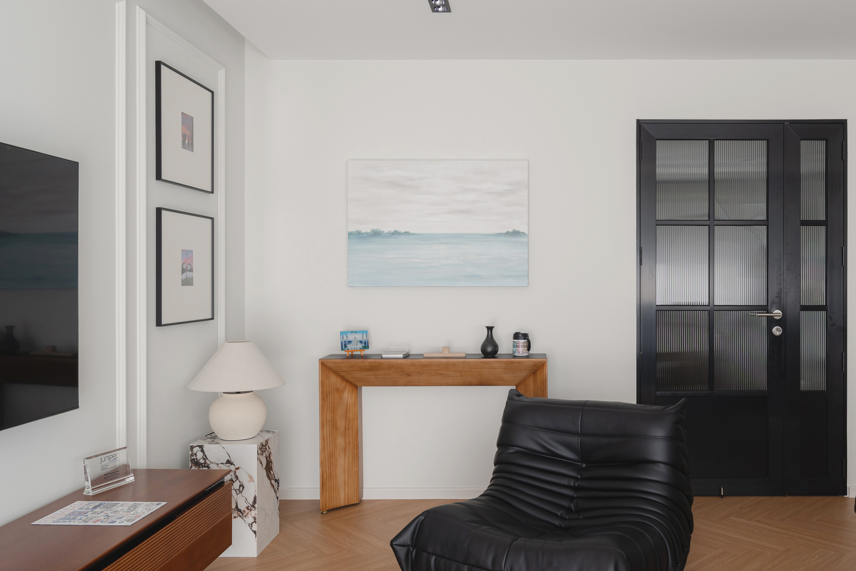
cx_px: 536
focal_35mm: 29
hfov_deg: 63.3
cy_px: 287
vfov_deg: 45.4
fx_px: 682
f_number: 8
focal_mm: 20.5
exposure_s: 1/10
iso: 100
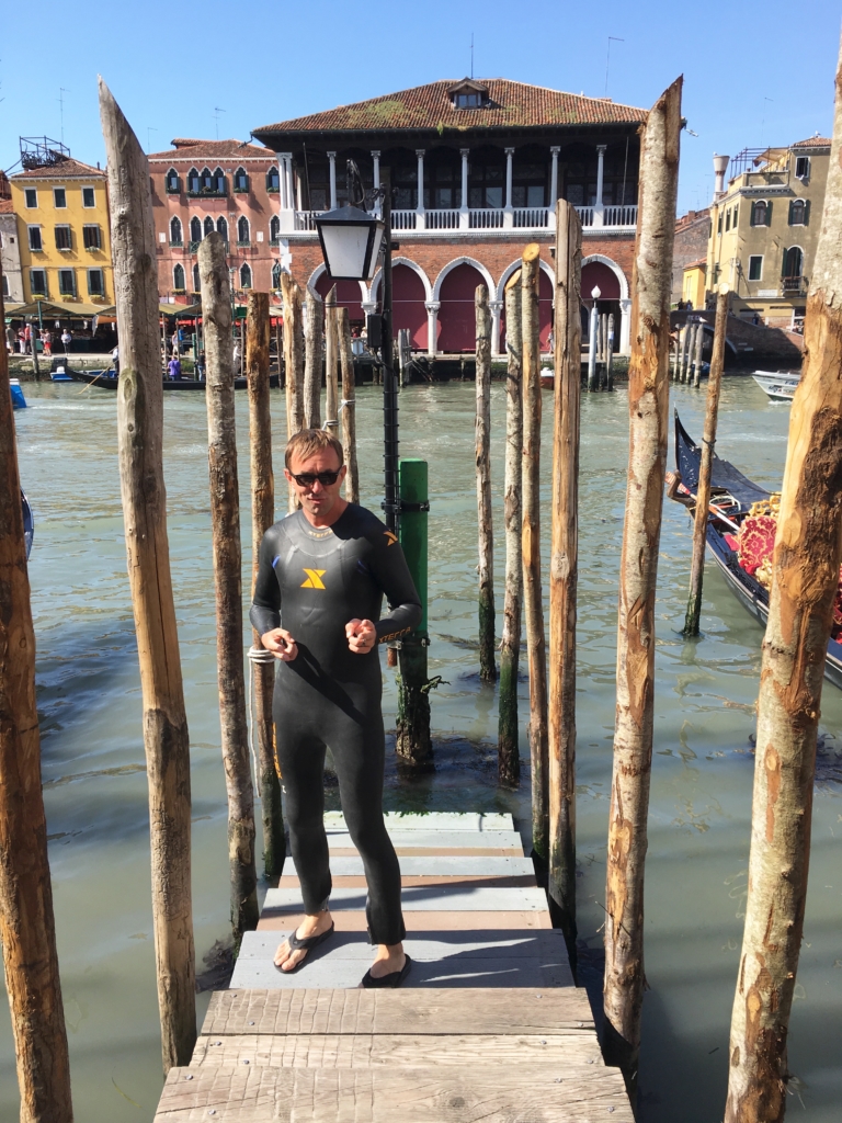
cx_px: 421
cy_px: 562
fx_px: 941
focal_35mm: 29
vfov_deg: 61.7
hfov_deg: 48.2
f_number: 2.2
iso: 25
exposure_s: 1/974
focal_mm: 4.15
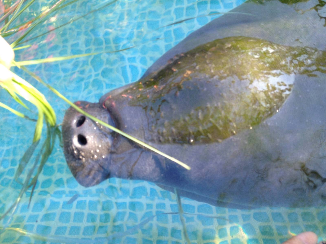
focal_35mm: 35
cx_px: 163
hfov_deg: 52.6
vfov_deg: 40.7
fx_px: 330
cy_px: 122
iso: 64
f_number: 2.4
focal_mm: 4.28
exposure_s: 1/60
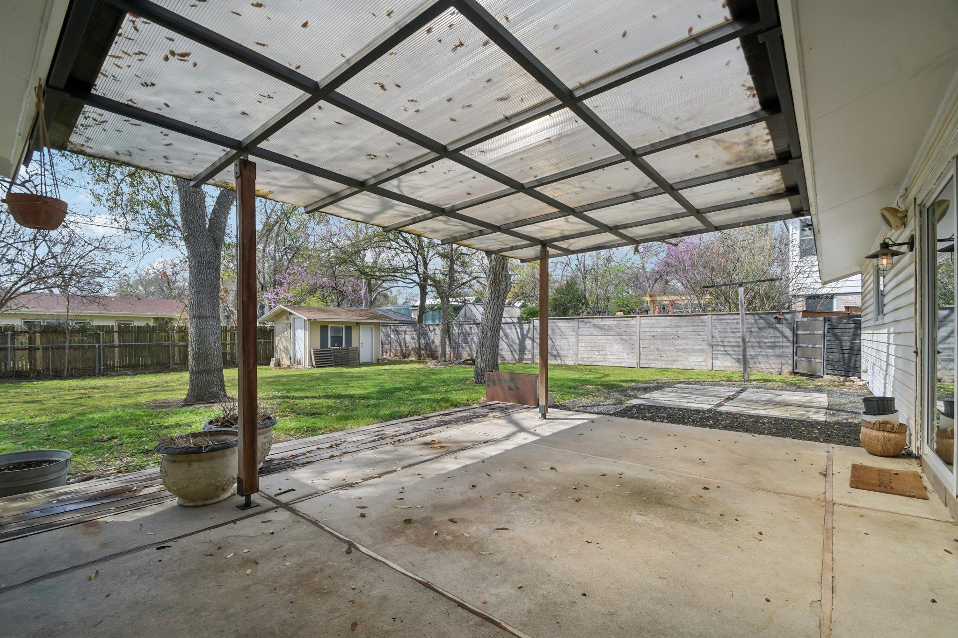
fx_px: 399
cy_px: 319
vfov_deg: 77.3
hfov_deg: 100.4
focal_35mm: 15
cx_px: 479
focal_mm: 10
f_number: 8
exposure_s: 1/500
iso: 400
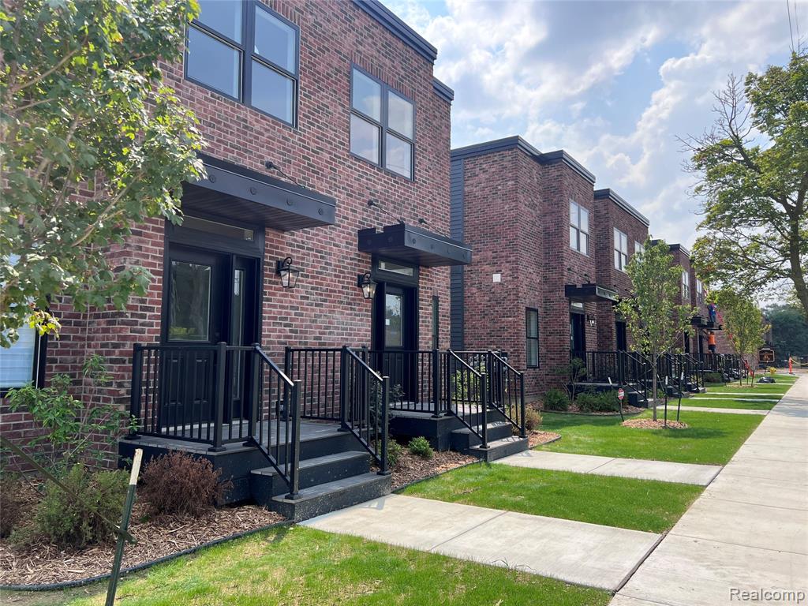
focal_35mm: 26
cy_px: 303
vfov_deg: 53.1
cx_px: 404
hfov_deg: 67.3
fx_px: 607
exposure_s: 1/2404
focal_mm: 5.7
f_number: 1.5
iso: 50
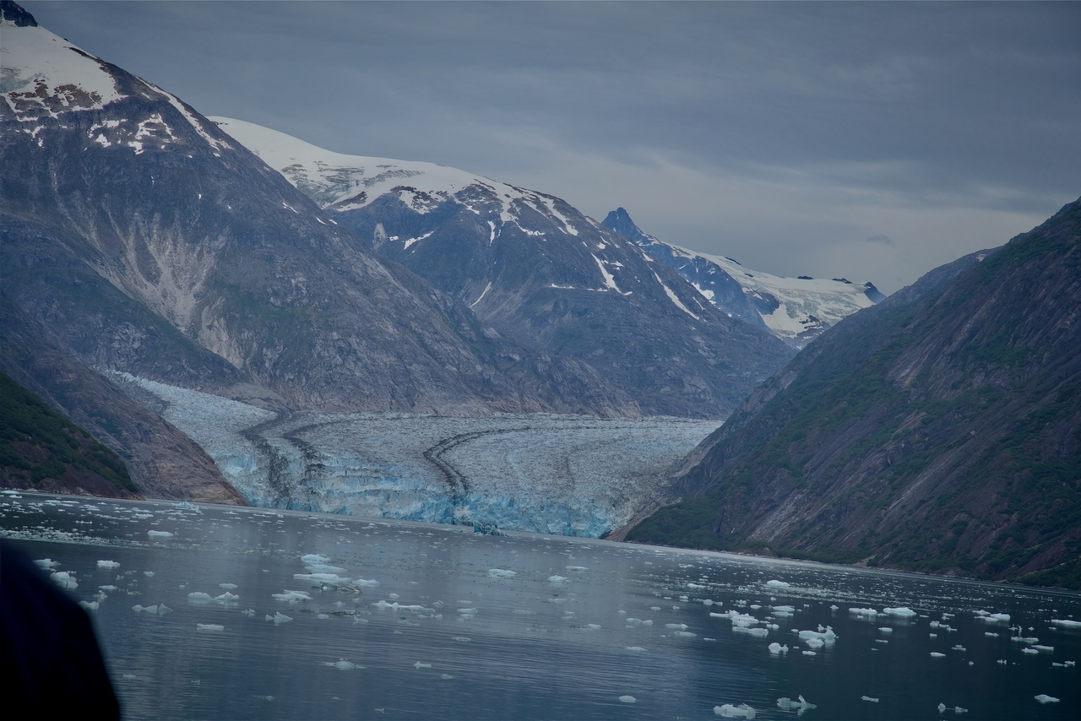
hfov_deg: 17.1
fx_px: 3604
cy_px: 360
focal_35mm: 120
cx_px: 540
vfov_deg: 11.4
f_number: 8
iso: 100
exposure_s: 1/250
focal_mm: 120
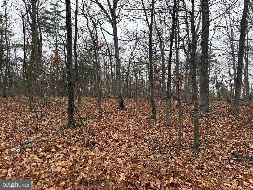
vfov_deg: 56.8
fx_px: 175
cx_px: 126
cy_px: 95
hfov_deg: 71.6
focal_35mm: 24
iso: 80
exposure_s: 1/395
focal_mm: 6.76
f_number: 1.78
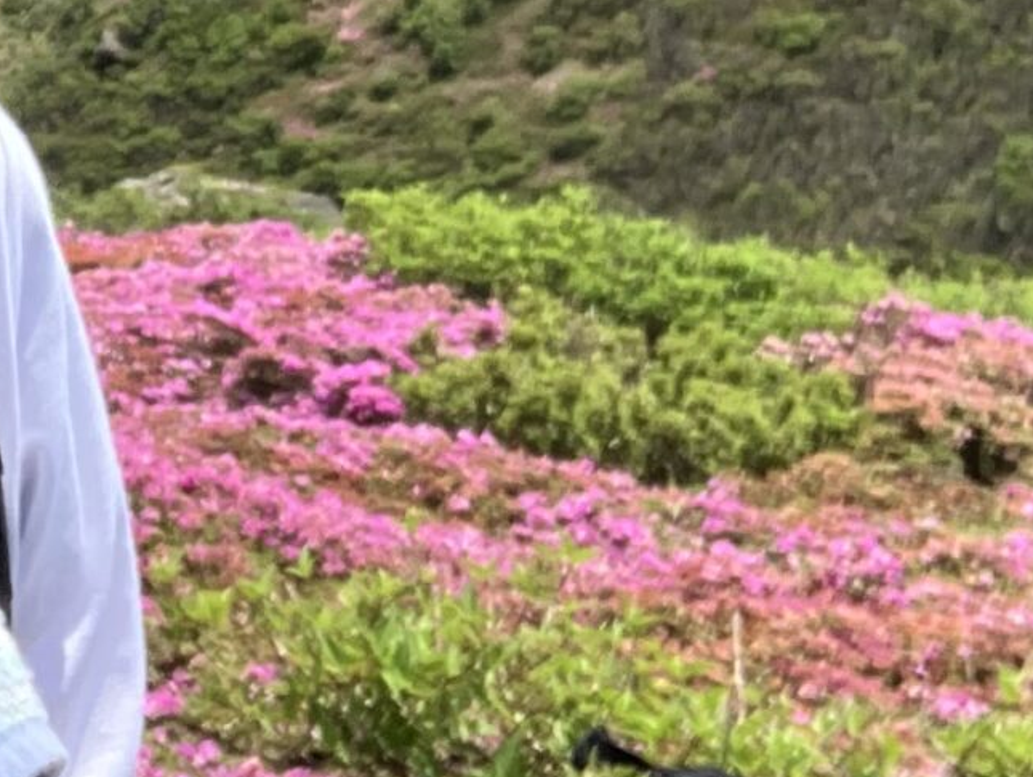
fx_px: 3793
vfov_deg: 11.3
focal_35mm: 127
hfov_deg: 14.8
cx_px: -325
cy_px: -312
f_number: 2.2
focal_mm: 2.87
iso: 20
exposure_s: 1/512
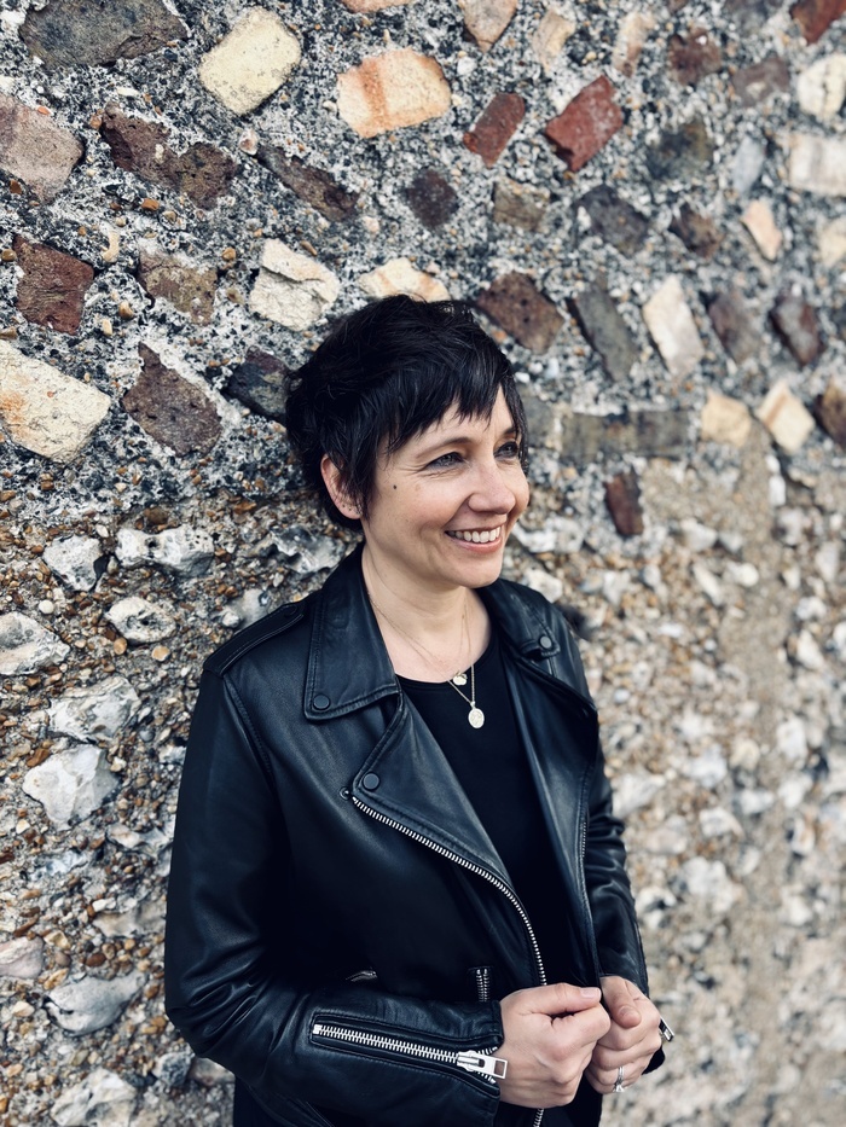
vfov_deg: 67.3
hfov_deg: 53.1
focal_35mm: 26
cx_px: 423
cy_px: 564
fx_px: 847
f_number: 1.6
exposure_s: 1/576
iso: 50
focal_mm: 5.96
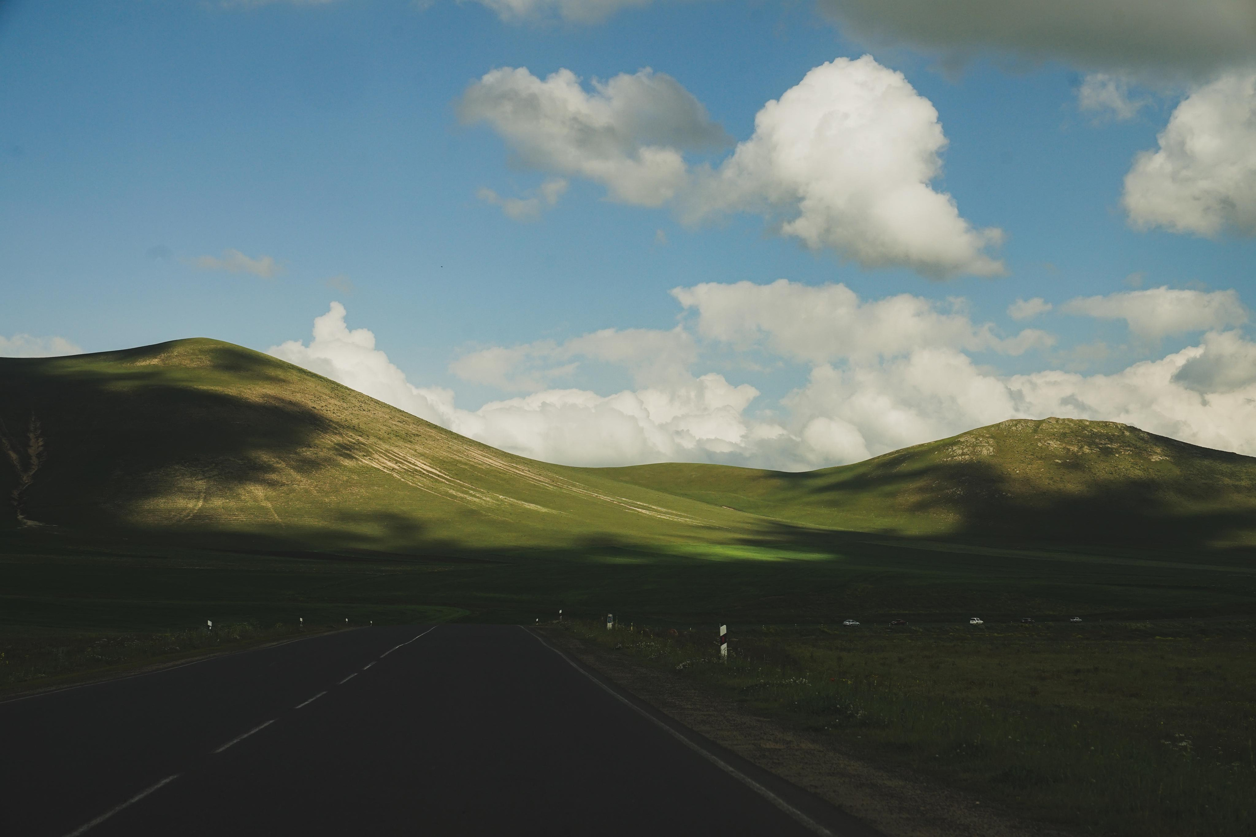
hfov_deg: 28.8
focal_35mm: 70
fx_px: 2442
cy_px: 418
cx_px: 628
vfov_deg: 19.5
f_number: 8
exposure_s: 1/1250
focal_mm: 70
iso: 400
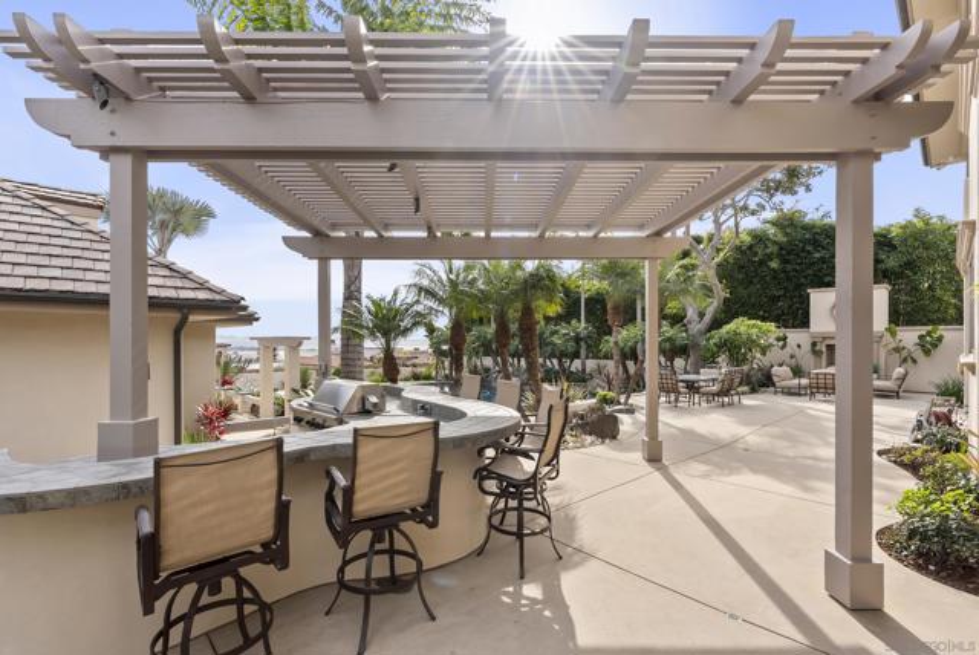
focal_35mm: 16
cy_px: 328
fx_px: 435
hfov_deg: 96.7
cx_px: 490
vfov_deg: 73.9
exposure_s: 1/125
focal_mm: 16
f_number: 14
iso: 500
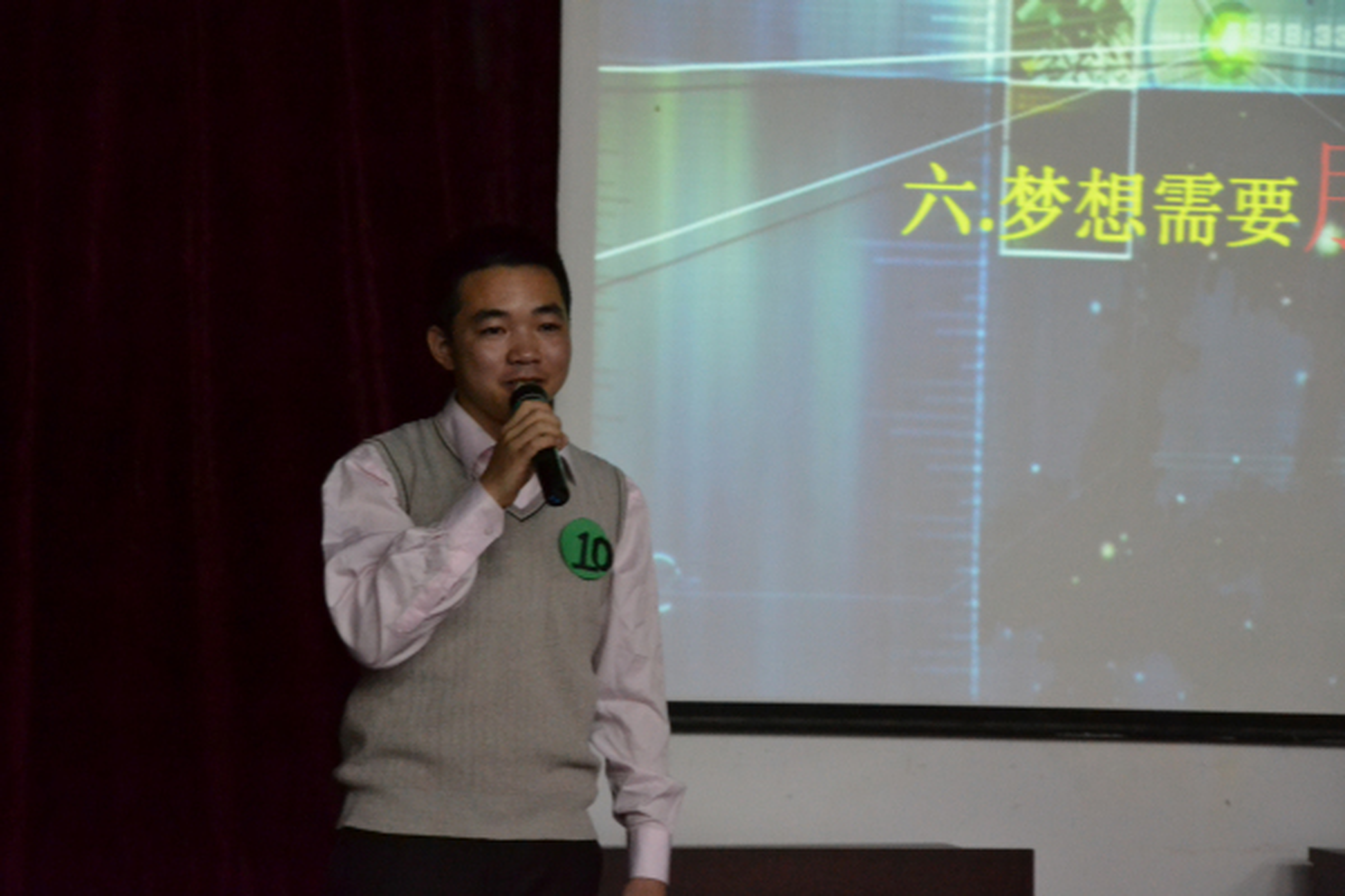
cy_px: 448
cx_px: 672
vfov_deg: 9.9
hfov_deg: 14.9
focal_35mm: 138
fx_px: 5155
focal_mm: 92
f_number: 5.6
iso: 3200
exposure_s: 1/25
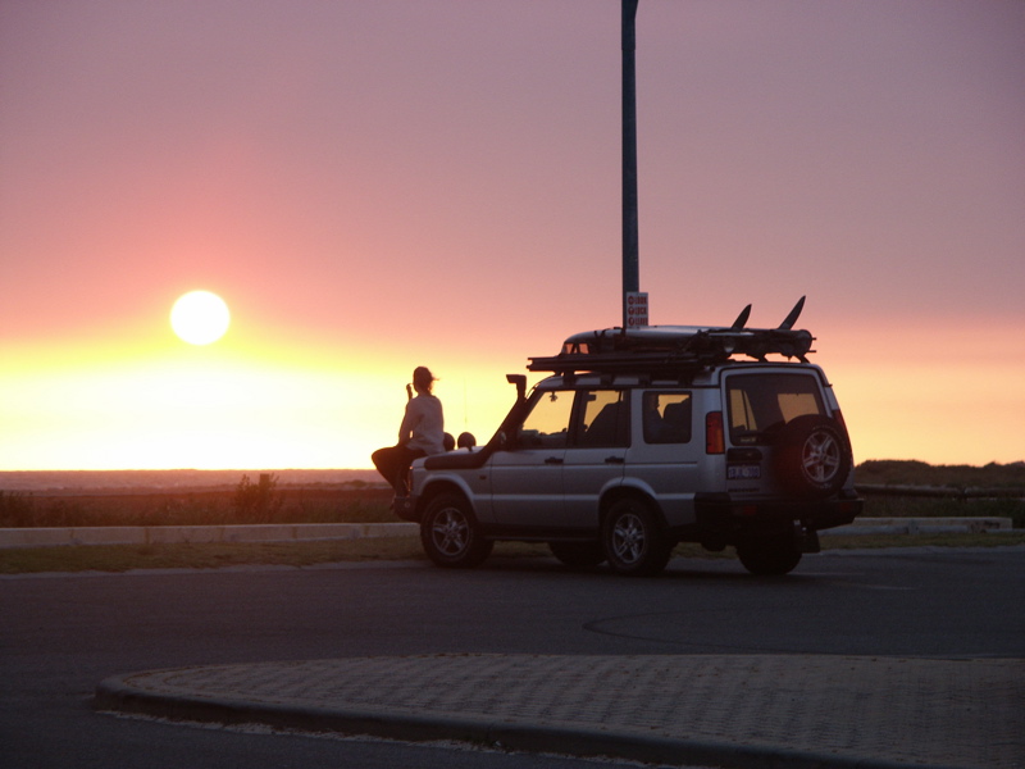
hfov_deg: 9.9
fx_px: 5893
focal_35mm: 199
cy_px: 384
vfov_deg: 7.5
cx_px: 512
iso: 100
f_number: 3.5
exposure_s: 1/180
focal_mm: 50.48
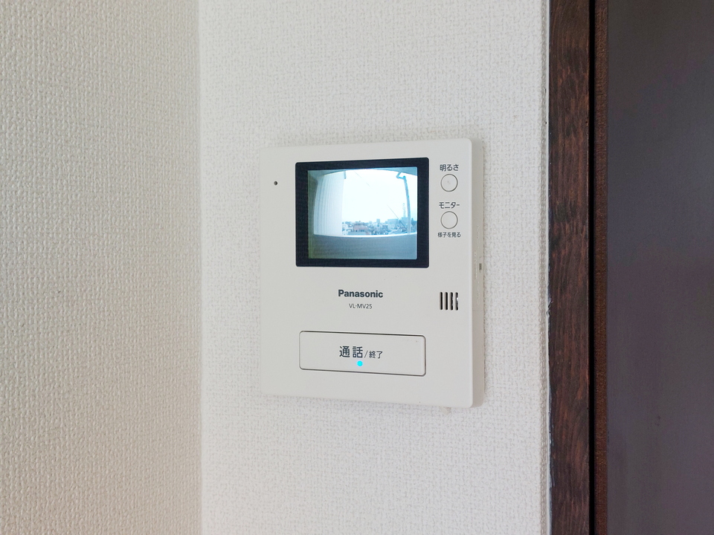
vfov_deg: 56.8
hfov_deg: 71.6
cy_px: 268
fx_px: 495
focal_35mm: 24
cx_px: 357
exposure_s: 1/60
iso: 125
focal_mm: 5.23
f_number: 1.8
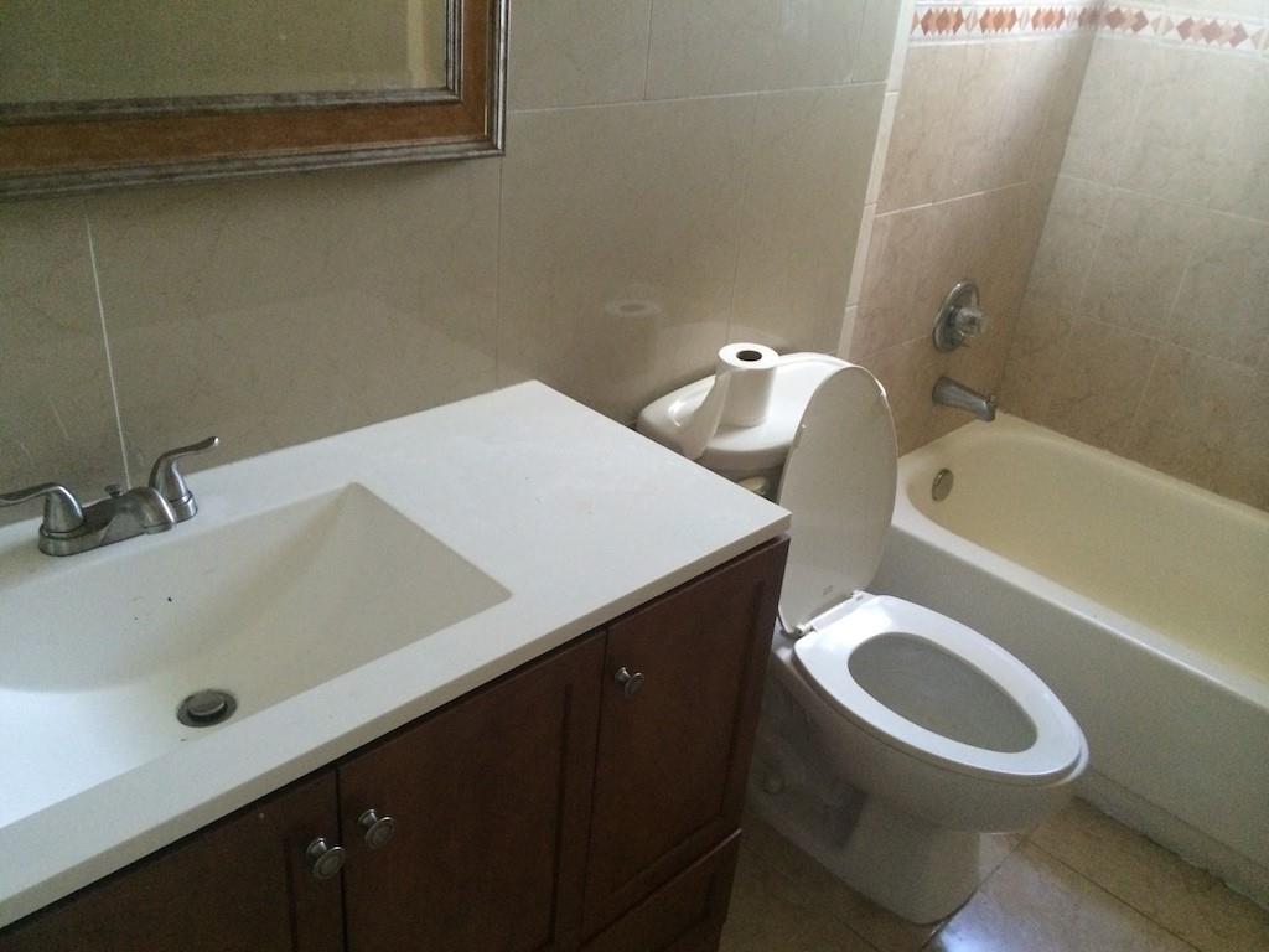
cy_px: 476
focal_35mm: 30
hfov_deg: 60.0
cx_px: 634
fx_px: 1100
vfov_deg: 46.8
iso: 320
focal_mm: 4.12
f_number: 2.2
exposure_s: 1/30
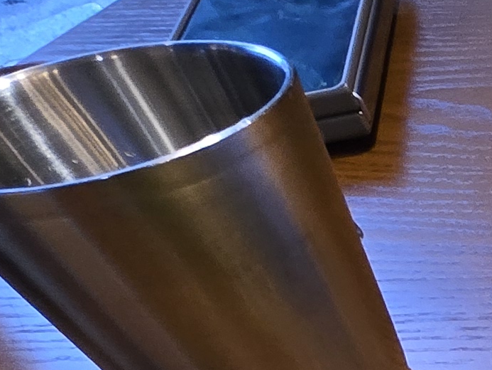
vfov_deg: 16.9
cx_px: 1103
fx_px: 1066
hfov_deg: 16.2
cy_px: 625
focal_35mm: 75
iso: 125
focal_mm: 1.7
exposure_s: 1/60
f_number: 2.2
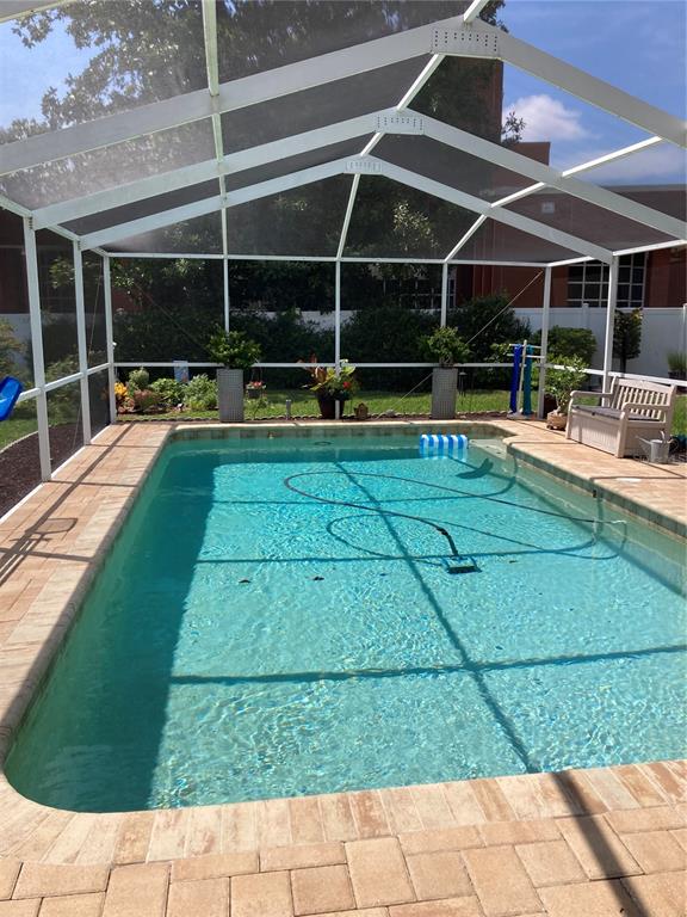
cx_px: 344
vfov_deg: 63.4
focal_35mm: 28
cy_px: 458
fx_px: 741
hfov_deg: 49.7
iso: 20
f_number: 1.8
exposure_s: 1/1567
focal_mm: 3.99
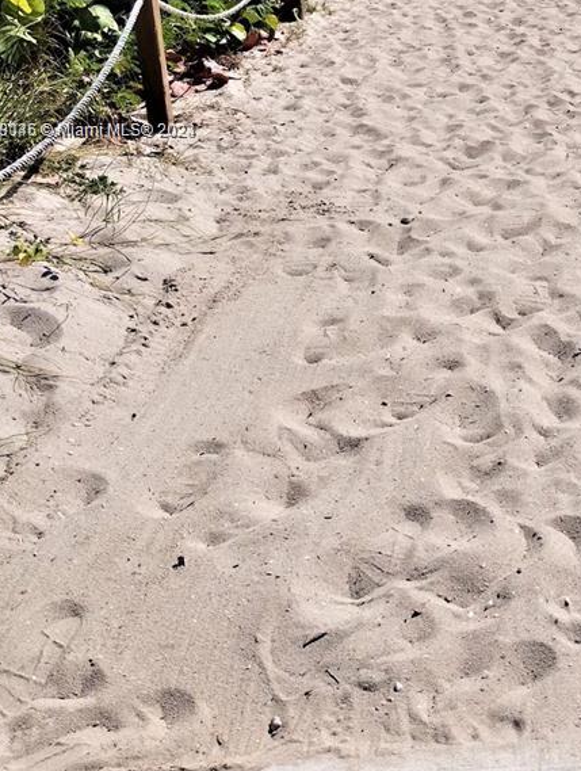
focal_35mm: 59
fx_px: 1316
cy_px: 131
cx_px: 559
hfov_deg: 24.0
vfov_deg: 31.6
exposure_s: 1/1105
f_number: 1.8
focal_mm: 4.27
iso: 100
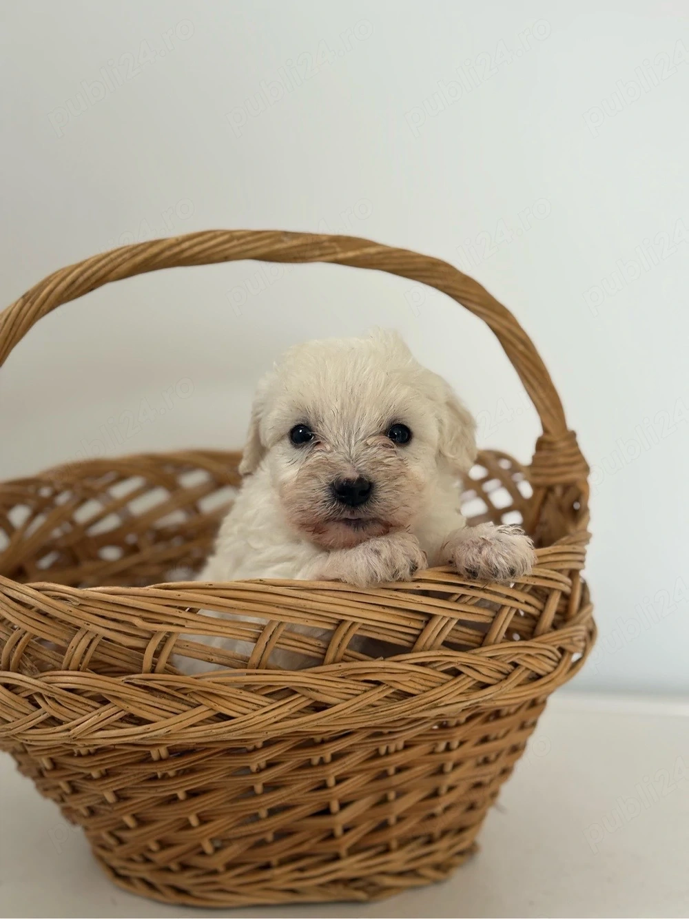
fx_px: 1380
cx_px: 344
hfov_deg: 28.0
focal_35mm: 52
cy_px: 460
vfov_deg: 36.8
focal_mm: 5.96
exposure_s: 1/99
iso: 50
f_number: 1.6
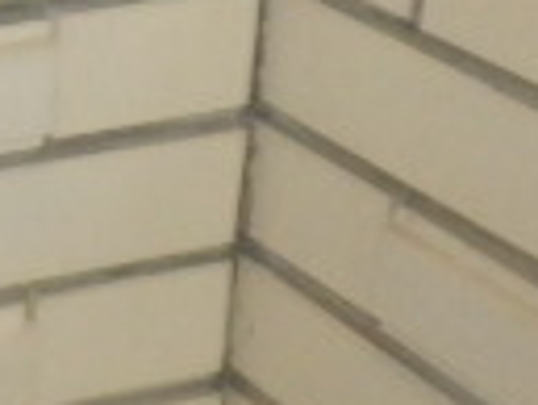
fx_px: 1851
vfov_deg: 11.3
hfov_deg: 13.0
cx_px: -713
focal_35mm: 119
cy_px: -413
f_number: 7.9
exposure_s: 1/30
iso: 800
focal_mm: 4.2
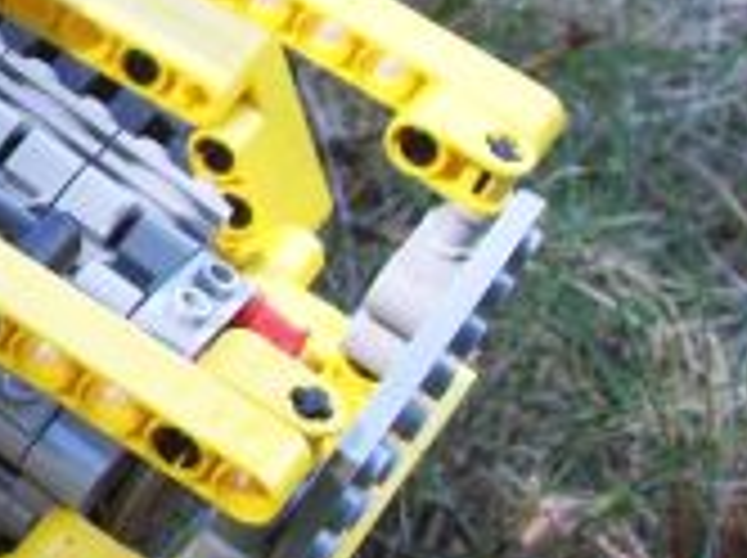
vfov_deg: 10.6
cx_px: -414
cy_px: 122
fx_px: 2995
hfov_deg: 13.3
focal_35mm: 139
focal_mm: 6
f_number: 2.7
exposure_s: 1/135
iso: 80
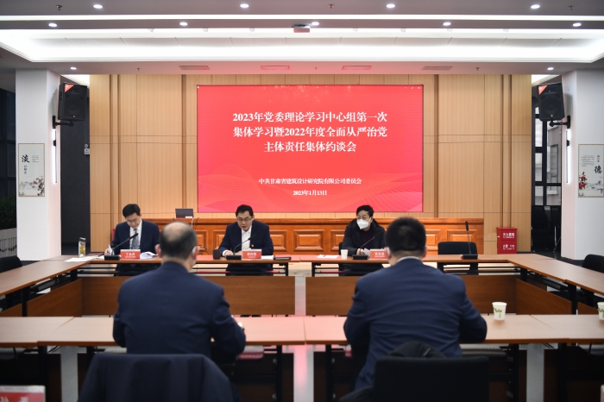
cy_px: 201
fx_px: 587
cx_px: 302
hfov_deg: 54.5
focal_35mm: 35
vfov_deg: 37.8
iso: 640
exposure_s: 1/200
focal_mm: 35
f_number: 2.8
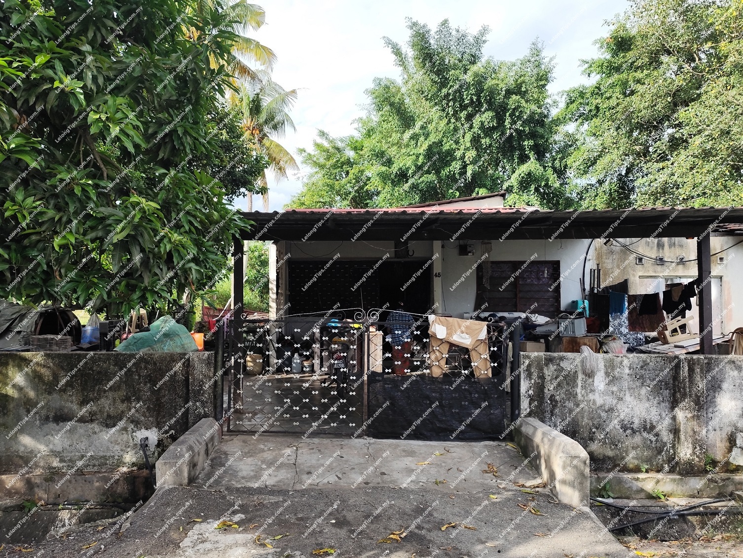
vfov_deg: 58.9
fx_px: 494
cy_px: 279
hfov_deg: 73.9
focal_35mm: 23
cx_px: 372
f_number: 1.65
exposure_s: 1/411
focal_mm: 6.14
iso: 50
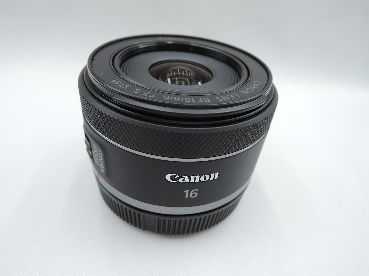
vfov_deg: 56.8
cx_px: 184
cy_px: 138
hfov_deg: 71.6
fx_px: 256
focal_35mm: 24
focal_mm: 5.1
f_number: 2.8
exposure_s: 1/30
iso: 100
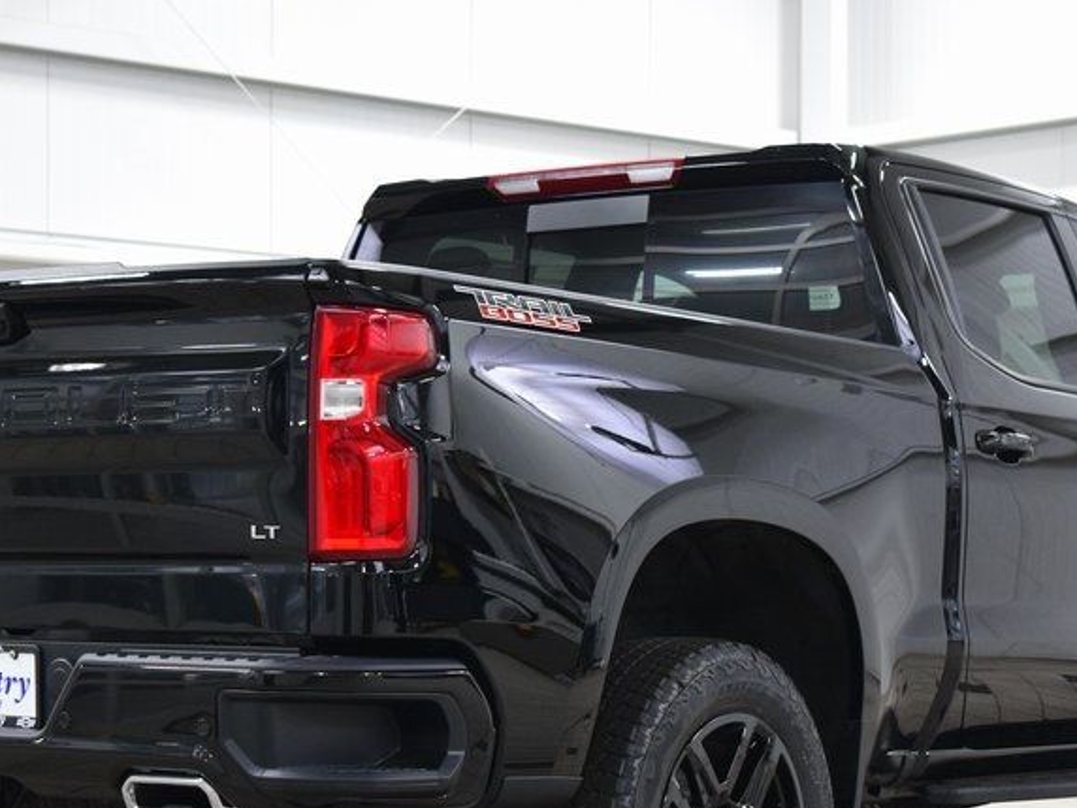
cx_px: 569
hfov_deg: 21.1
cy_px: 575
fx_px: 2893
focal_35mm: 93
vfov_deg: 15.8
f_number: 4
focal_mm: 36
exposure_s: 1/60
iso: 1600
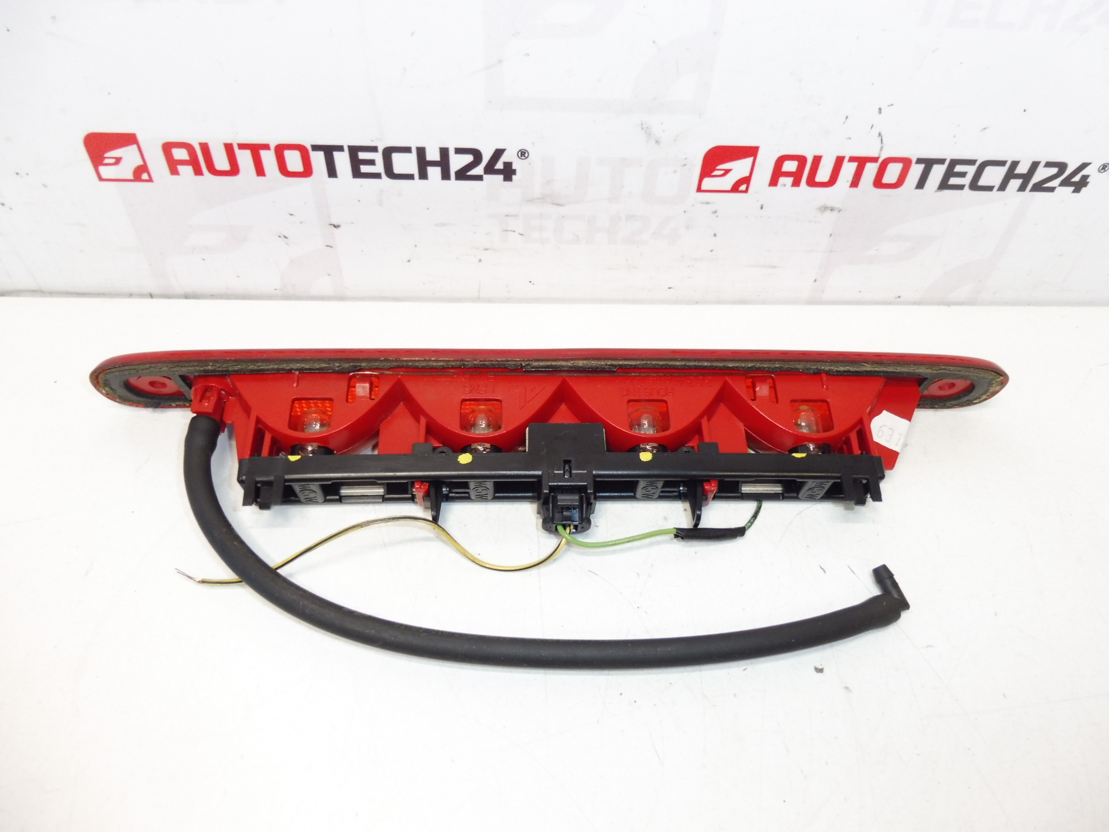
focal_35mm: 24
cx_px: 554
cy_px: 416
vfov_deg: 56.8
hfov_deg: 71.6
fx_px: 769
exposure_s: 1/60
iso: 200
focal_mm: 4.3
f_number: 3.5
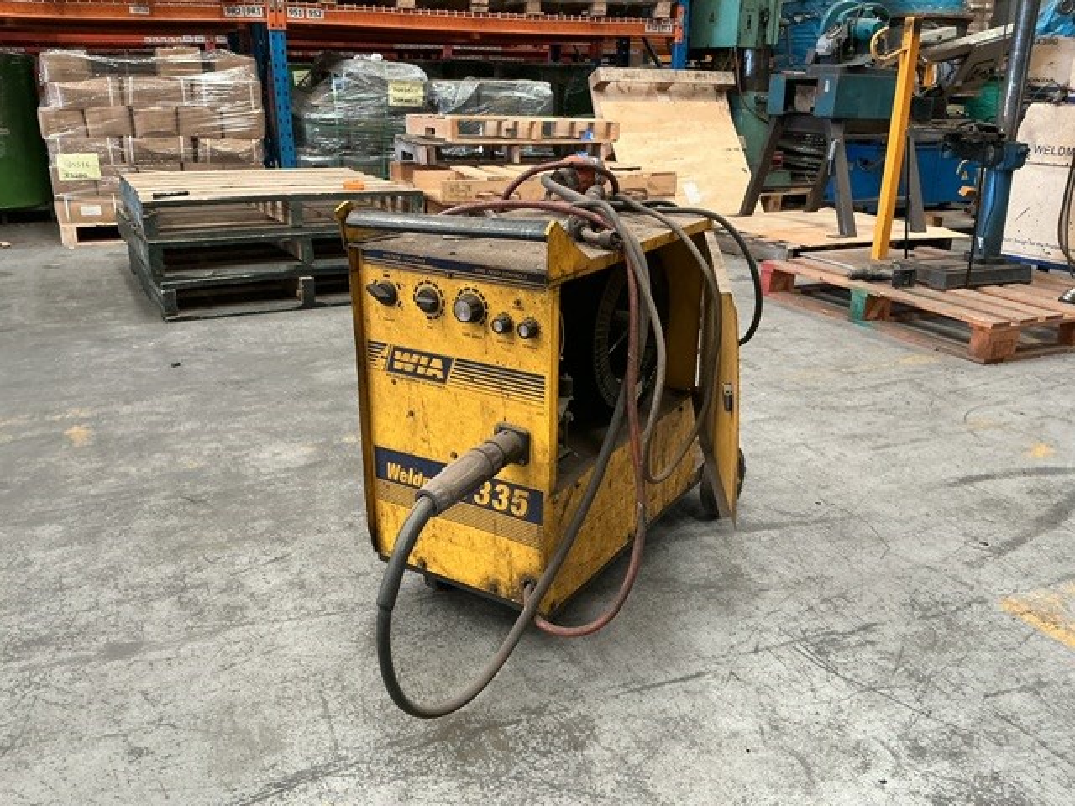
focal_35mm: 29
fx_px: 901
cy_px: 403
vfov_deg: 48.2
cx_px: 538
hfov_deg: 61.7
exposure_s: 1/60
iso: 125
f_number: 1.8
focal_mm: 3
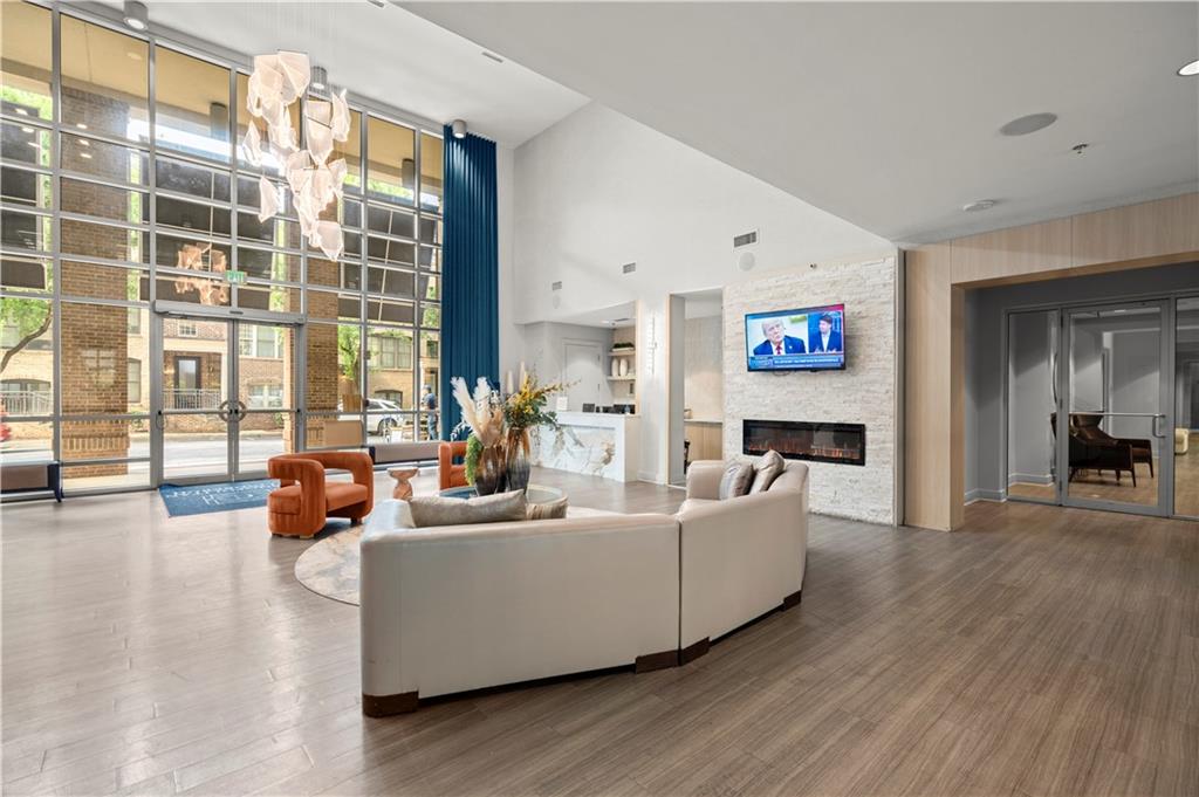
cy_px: 398
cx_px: 600
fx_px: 532
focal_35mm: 16
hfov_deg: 96.8
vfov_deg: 73.7
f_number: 5.6
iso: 400
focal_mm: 16
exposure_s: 1/3
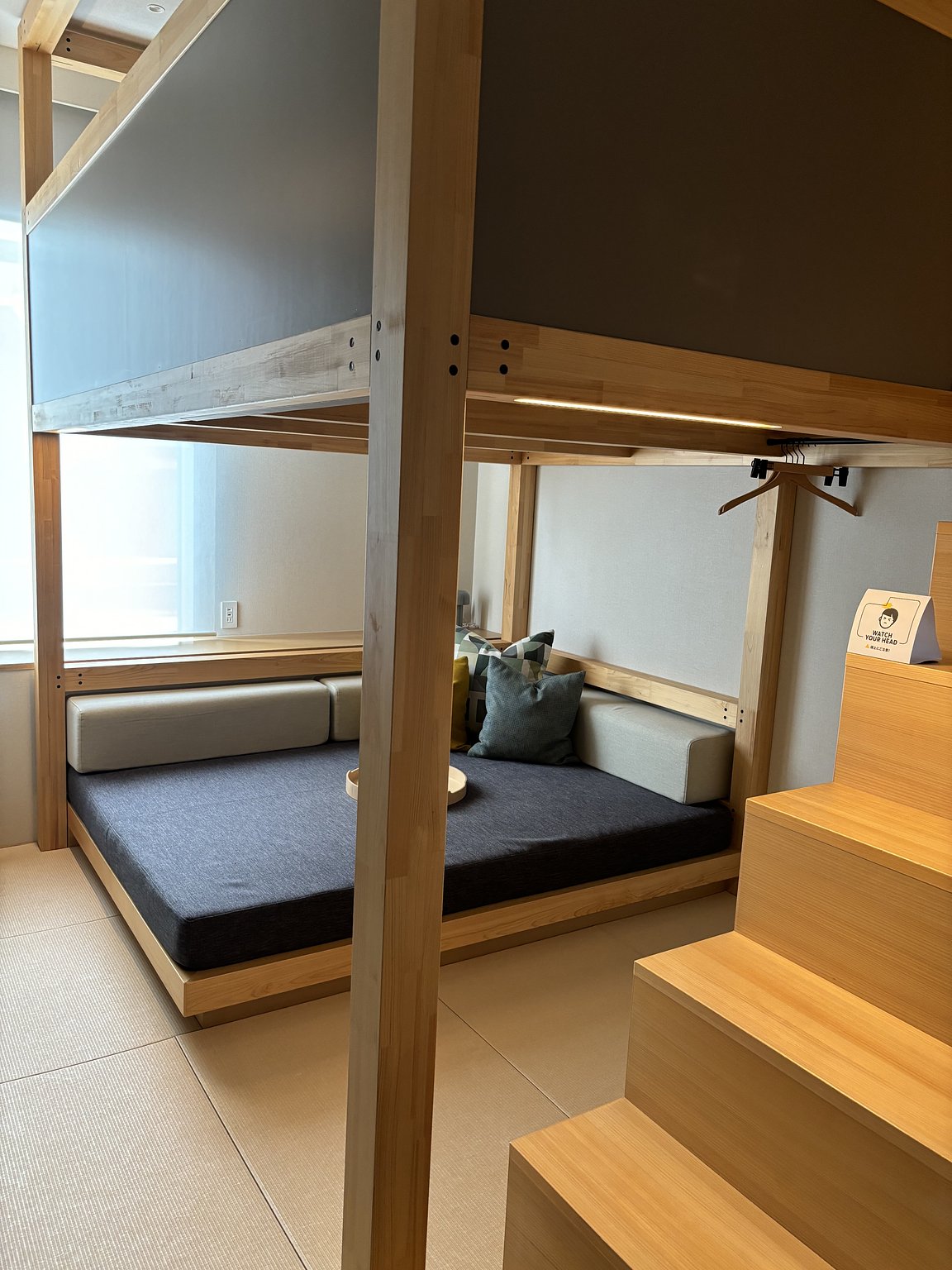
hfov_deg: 53.1
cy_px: 635
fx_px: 953
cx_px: 476
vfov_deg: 67.3
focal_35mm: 26
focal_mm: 5.96
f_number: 1.6
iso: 200
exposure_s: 1/60
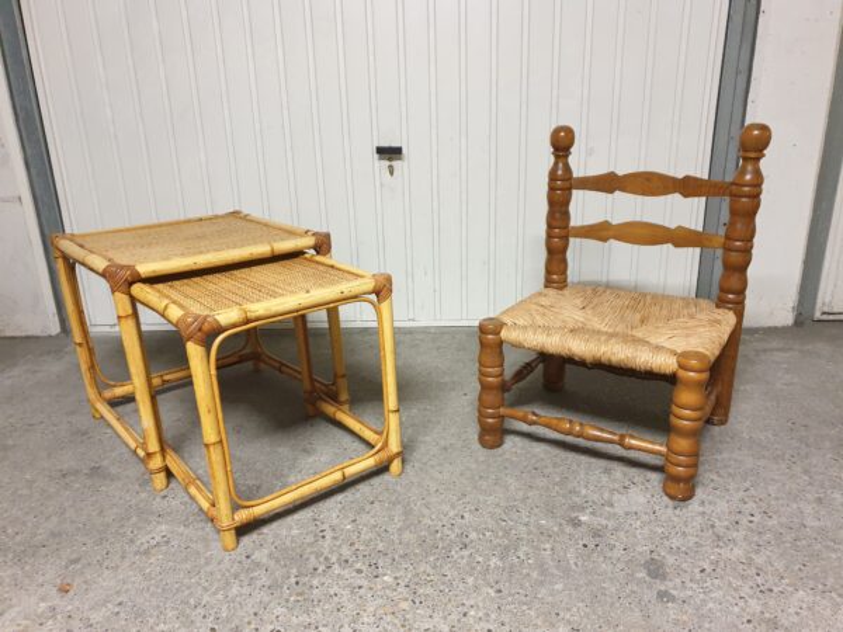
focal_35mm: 26
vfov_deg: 53.1
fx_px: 633
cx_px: 422
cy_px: 316
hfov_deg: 67.3
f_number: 1.5
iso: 250
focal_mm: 4.3
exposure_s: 1/25
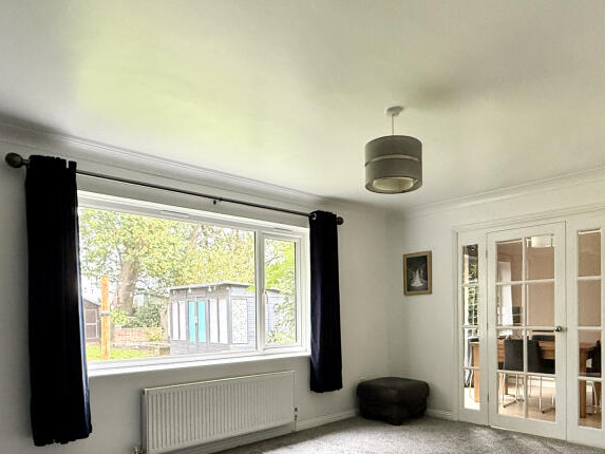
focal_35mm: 25
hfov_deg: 69.0
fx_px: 437
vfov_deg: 53.5
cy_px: 313
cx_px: 349
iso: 320
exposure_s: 1/99
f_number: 2.2
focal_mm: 2.22
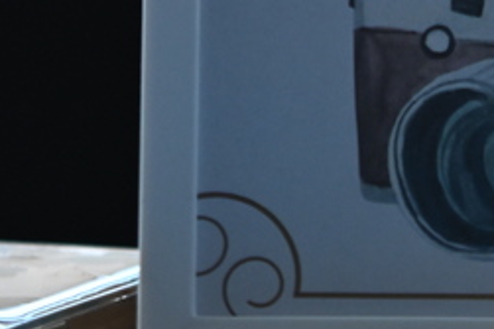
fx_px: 4594
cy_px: -378
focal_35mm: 335
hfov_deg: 6.1
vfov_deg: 4.0
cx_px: 640
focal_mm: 70
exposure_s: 1/1250
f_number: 2.8
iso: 1250
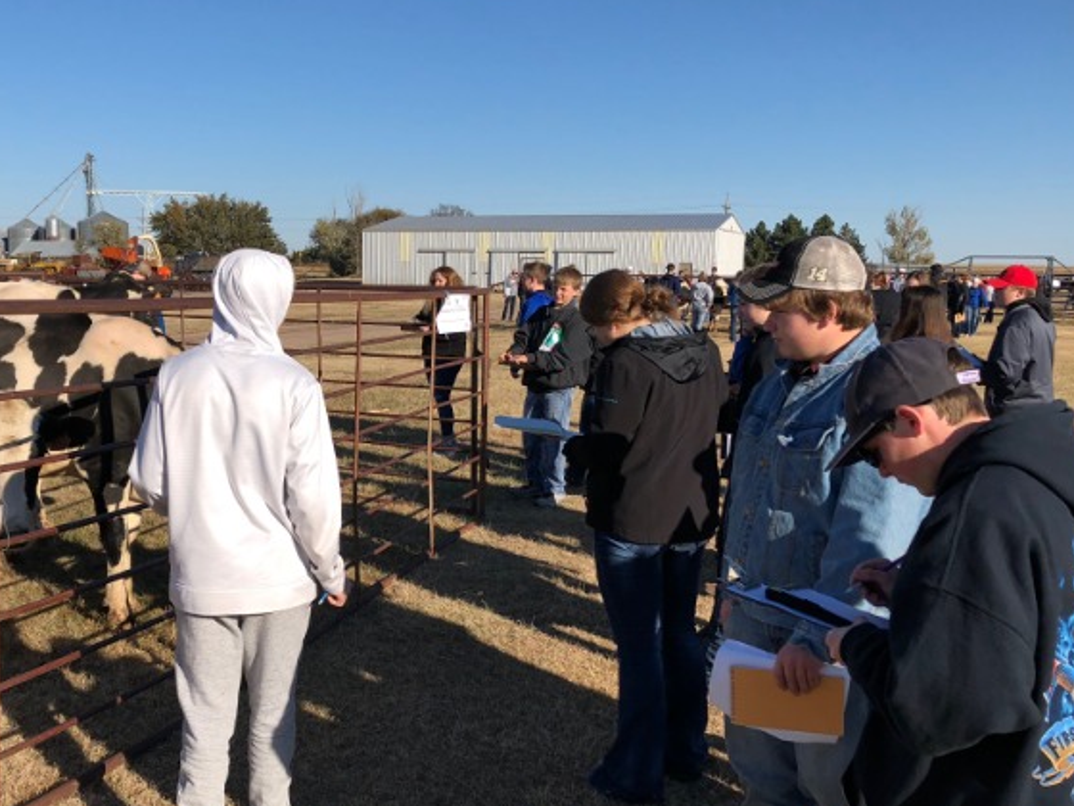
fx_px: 1241
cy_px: 459
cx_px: 393
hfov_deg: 46.3
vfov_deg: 35.9
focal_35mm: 40
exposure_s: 1/2288
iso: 20
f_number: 1.8
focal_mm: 3.99
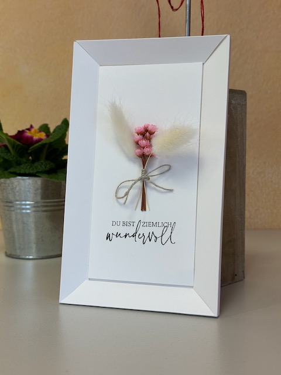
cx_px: 140
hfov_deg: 30.3
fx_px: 520
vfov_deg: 39.7
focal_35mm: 48
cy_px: 188
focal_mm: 6.86
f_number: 1.78
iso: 64
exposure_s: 1/100
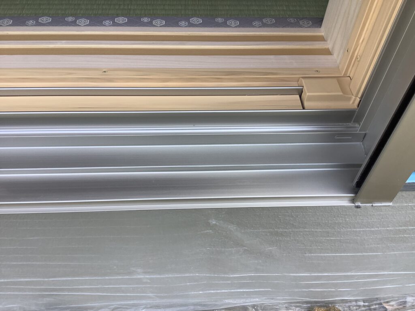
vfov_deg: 45.4
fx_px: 372
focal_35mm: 31
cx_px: 208
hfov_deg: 58.4
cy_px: 156
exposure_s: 1/267
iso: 25
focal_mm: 3.3
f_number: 2.4
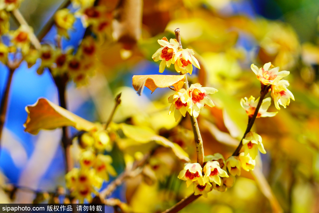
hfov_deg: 9.1
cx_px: 160
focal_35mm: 226
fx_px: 2003
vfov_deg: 6.1
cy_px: 106
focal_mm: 226
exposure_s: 1/500
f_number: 6.3
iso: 400
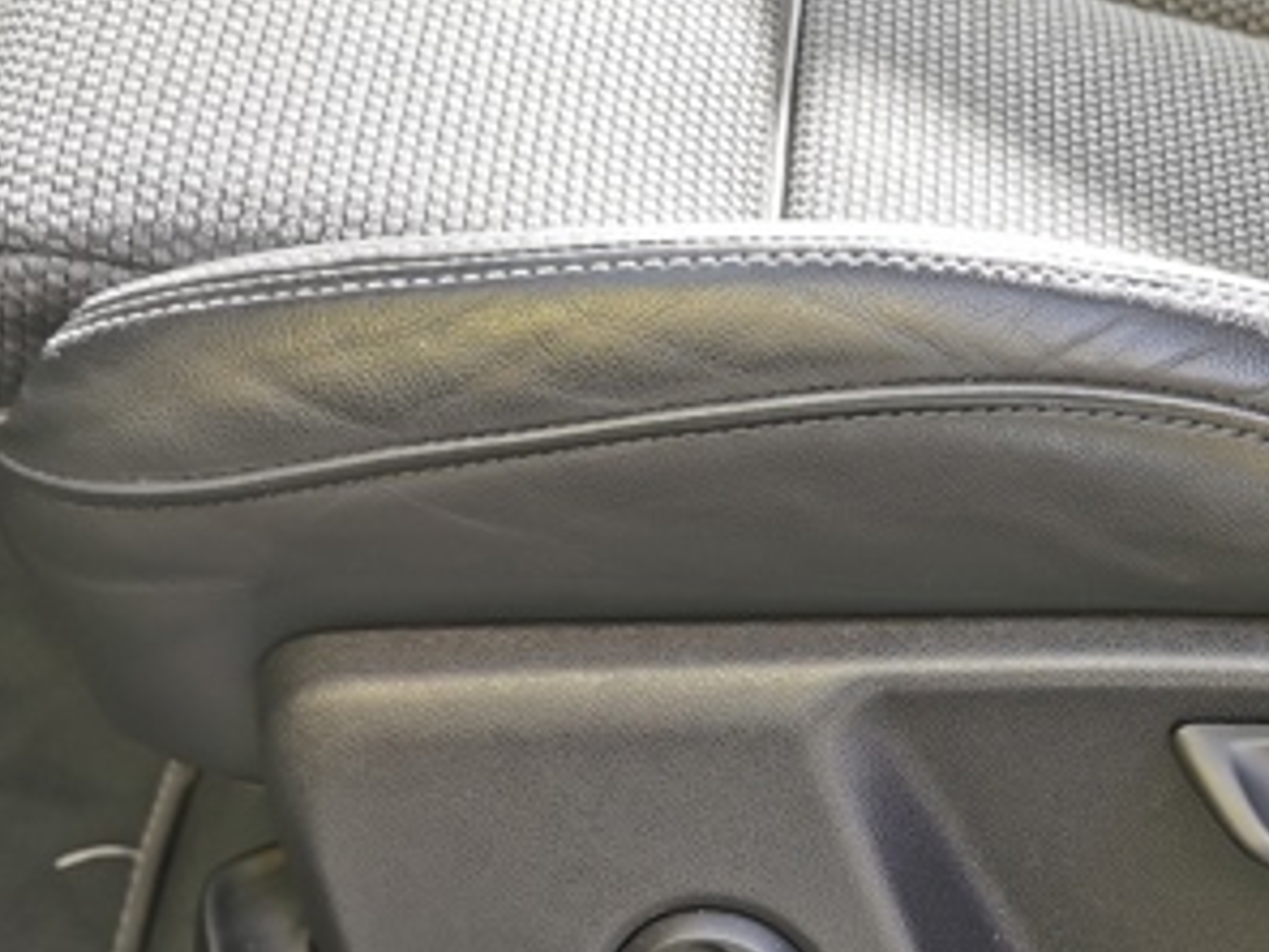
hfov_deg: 25.8
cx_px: 1136
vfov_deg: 20.0
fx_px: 2676
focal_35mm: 73
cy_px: 695
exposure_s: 1/122
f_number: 1.8
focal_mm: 5.58
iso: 50
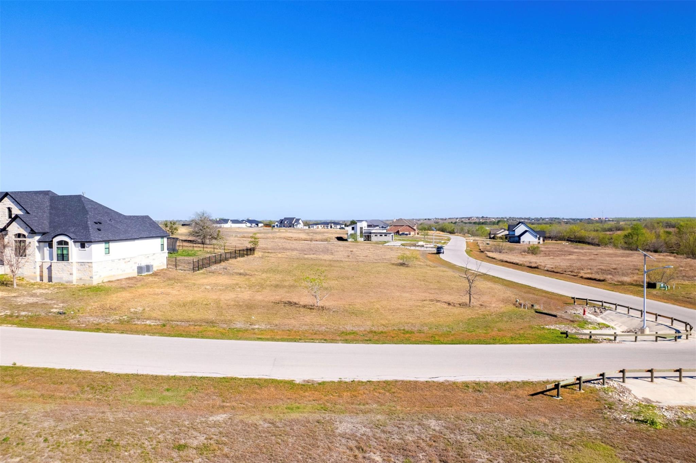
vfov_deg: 57.1
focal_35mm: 22
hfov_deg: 78.6
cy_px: 232
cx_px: 348
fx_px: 425
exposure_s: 1/120
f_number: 2.8
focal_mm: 8.38
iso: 100
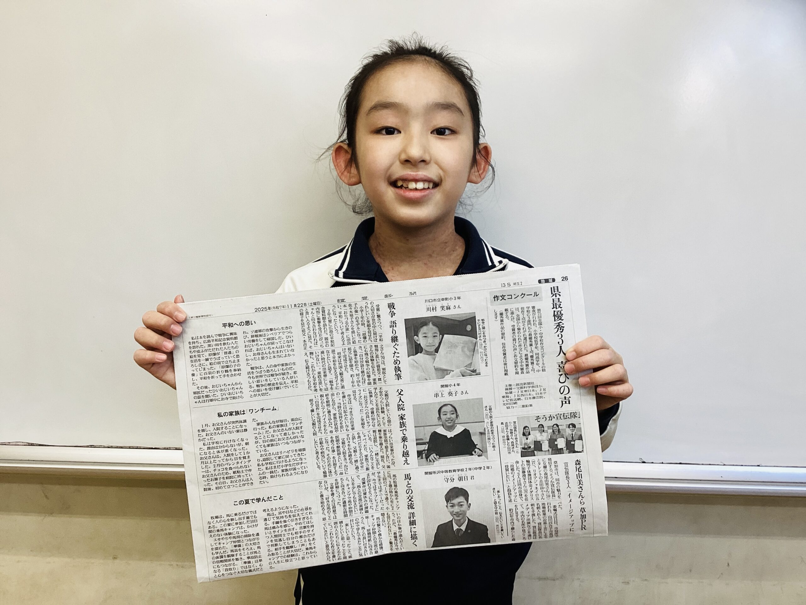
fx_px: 722
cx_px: 403
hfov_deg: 58.4
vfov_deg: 45.4
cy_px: 302
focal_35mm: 31
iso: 80
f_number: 2.4
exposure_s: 1/50
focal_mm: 3.3
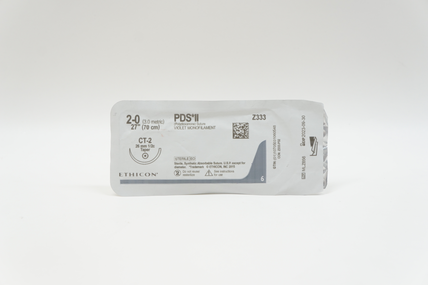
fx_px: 570
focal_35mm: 48
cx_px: 214
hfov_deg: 41.2
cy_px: 142
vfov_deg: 28.0
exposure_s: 1/50
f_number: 6.3
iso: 400
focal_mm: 32
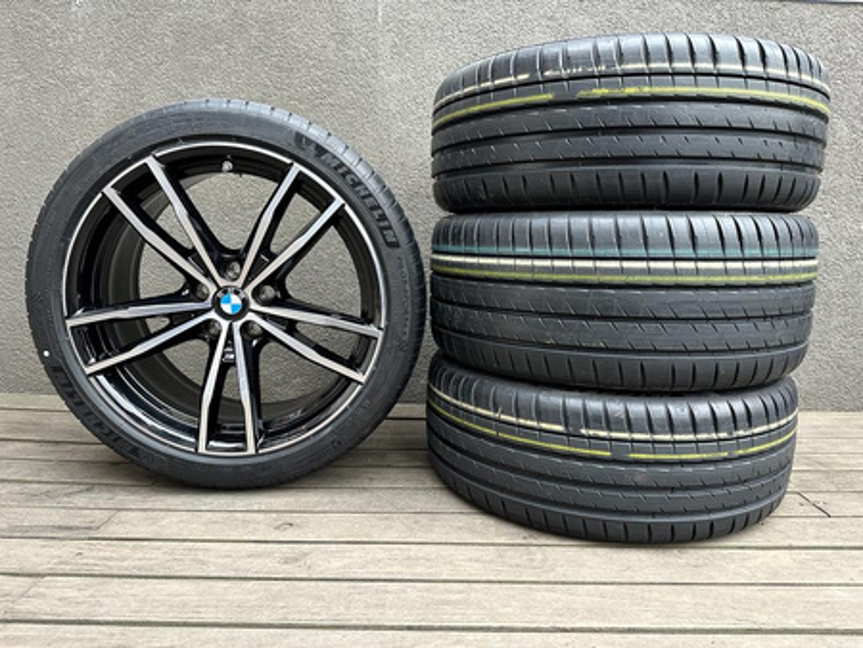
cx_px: 432
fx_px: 599
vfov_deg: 56.9
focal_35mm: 24
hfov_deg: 71.6
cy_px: 324
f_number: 1.78
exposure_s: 1/95
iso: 250
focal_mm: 6.86
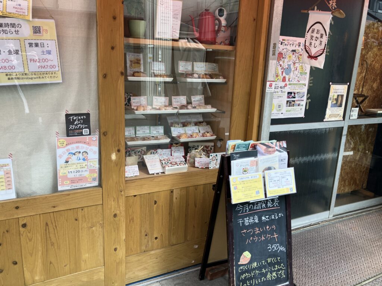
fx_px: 309
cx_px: 191
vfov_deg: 49.7
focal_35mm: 28
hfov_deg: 63.4
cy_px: 143
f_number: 1.8
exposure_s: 1/121
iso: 40
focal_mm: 3.99
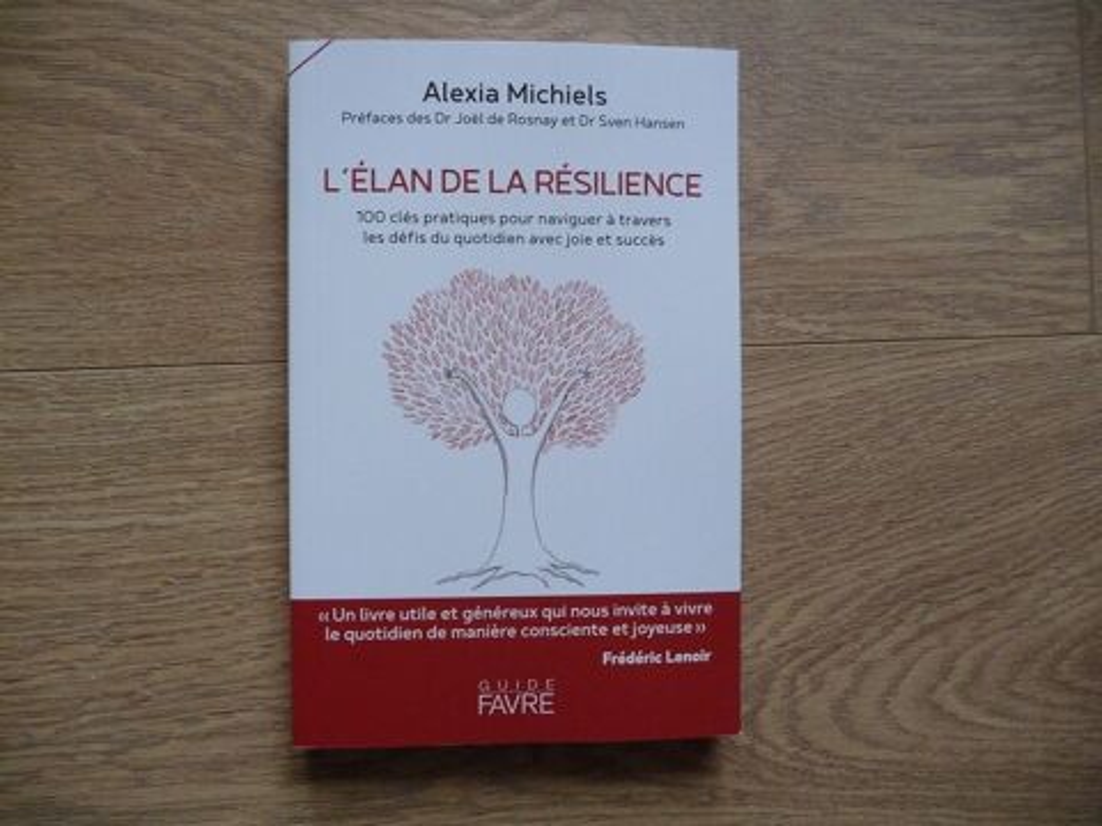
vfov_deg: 49.7
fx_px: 891
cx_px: 551
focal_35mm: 28
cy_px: 413
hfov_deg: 63.4
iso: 250
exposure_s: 1/30
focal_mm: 4.7
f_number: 3.3
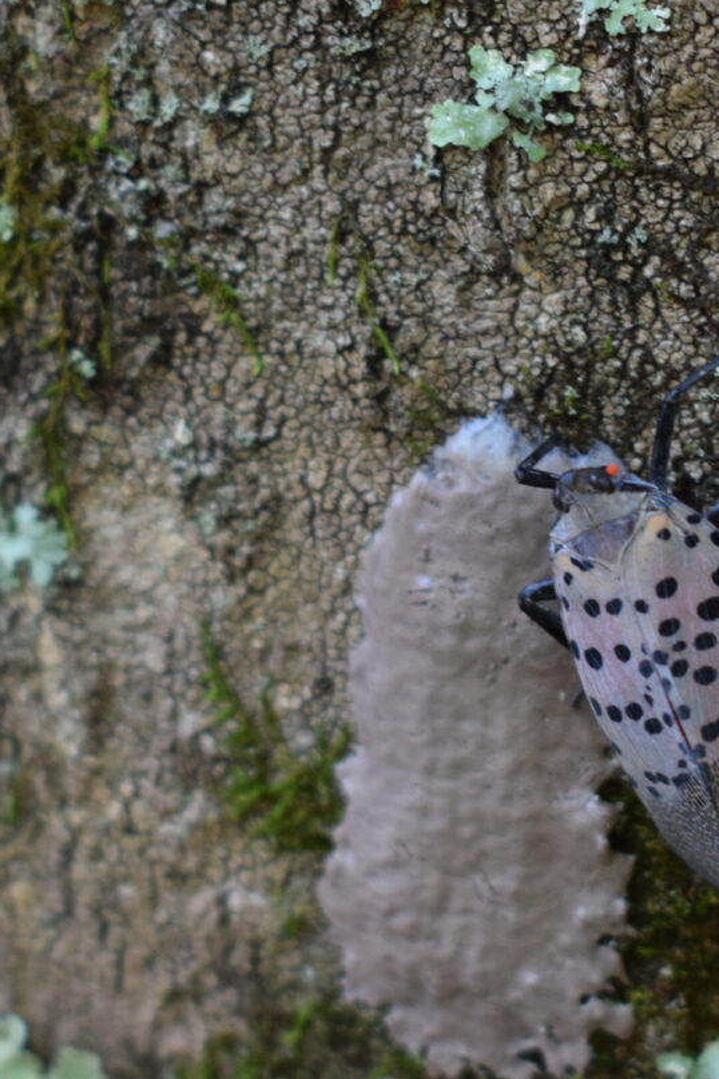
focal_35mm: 133
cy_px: 577
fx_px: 3992
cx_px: 354
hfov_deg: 10.3
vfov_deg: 15.4
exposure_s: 1/60
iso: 900
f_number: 4.5
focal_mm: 35
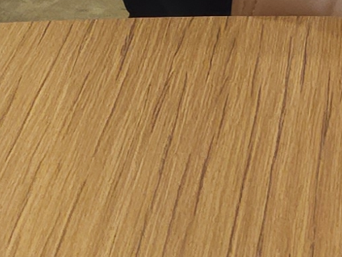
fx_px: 1778
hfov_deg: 10.9
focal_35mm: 180
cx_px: 307
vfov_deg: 6.8
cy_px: -689
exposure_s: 1/60
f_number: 1.8
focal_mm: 5.4
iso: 250
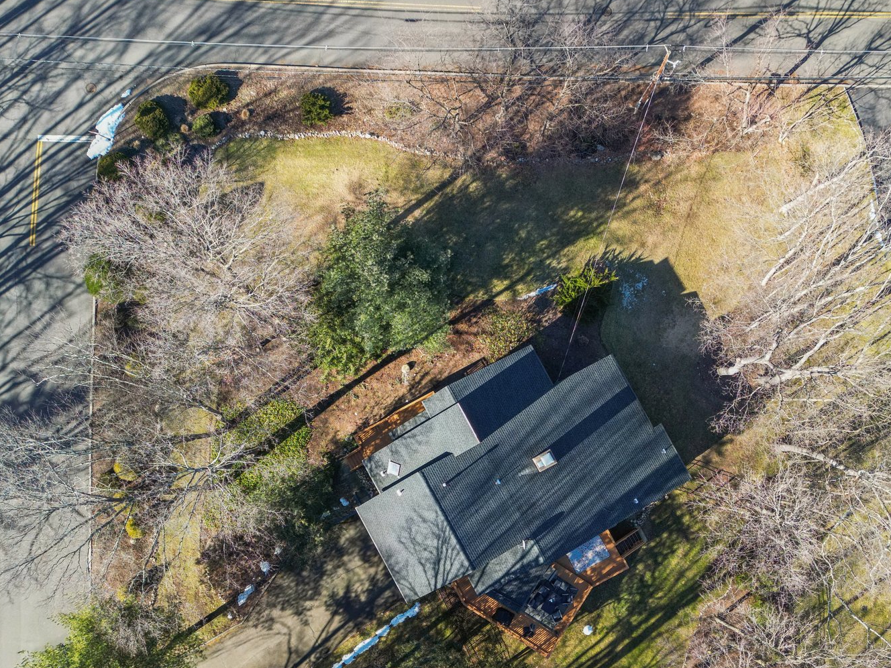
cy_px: 441
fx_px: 952
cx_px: 522
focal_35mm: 37
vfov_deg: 38.3
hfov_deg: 49.9
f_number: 1.7
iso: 120
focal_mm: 6.7
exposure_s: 1/240
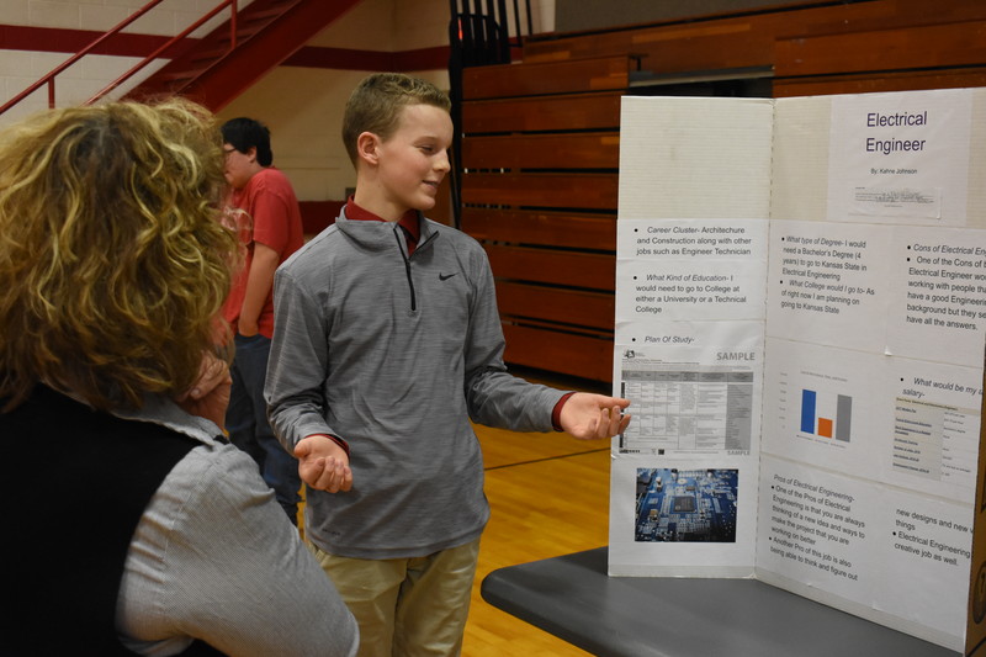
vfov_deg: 29.9
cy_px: 328
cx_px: 493
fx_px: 1232
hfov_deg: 43.6
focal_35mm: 45
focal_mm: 30
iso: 2500
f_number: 6.3
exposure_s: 1/160
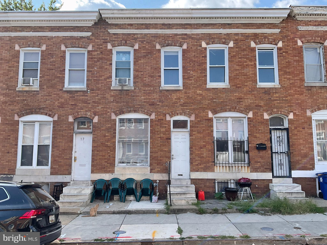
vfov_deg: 48.2
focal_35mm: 29
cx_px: 164
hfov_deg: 61.7
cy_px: 122
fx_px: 274
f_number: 1.8
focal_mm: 3
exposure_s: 1/627
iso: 16
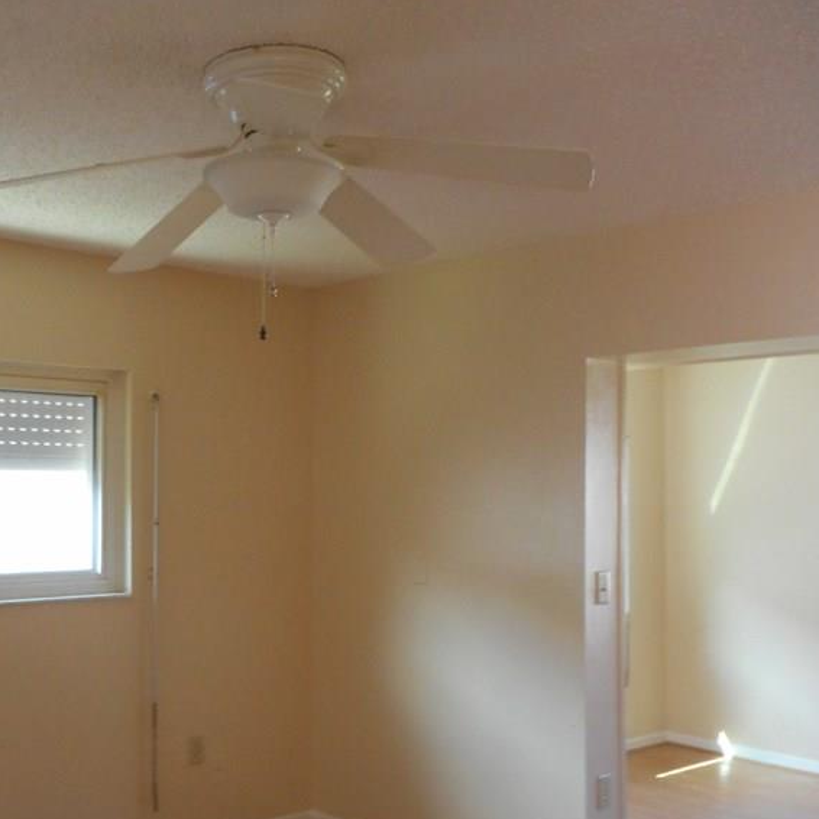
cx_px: 182
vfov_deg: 41.8
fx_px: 1071
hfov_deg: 40.4
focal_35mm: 40
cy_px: 459
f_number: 3.7
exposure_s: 1/30
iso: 400
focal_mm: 4.5
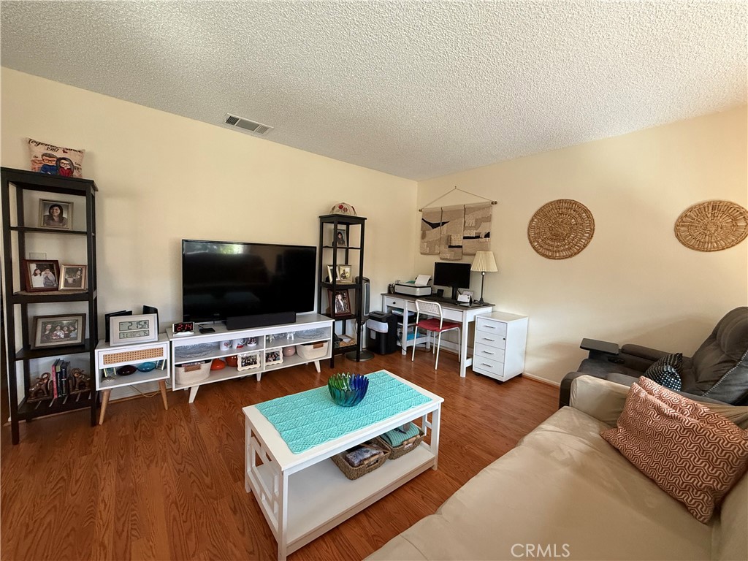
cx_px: 374
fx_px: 303
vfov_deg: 85.7
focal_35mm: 14
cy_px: 280
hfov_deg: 102.1
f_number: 2.2
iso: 500
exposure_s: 1/60
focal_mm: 2.22
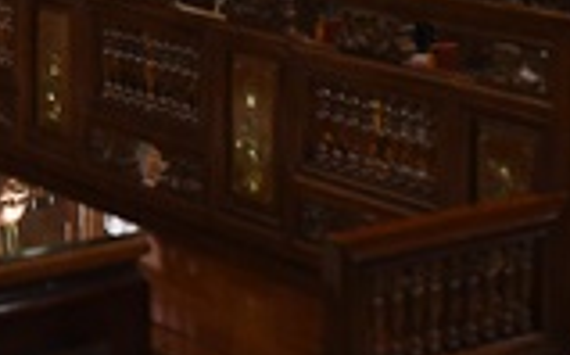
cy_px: -332
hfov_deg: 16.0
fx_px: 2002
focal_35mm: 129
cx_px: 65
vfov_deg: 9.5
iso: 5000
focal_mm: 31
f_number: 2.8
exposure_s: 1/125
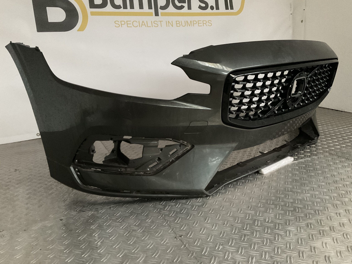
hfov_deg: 61.7
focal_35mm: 29
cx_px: 176
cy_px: 132
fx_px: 295
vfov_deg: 48.2
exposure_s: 1/25
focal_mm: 3
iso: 500
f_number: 1.8
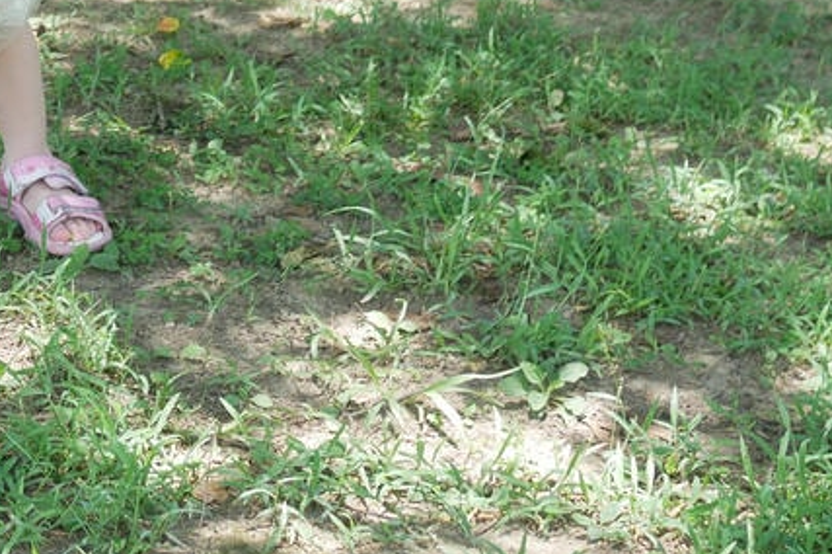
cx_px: -39
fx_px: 2702
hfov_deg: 17.0
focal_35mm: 117
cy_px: -275
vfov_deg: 11.2
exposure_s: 1/320
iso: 200
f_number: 2.8
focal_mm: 20
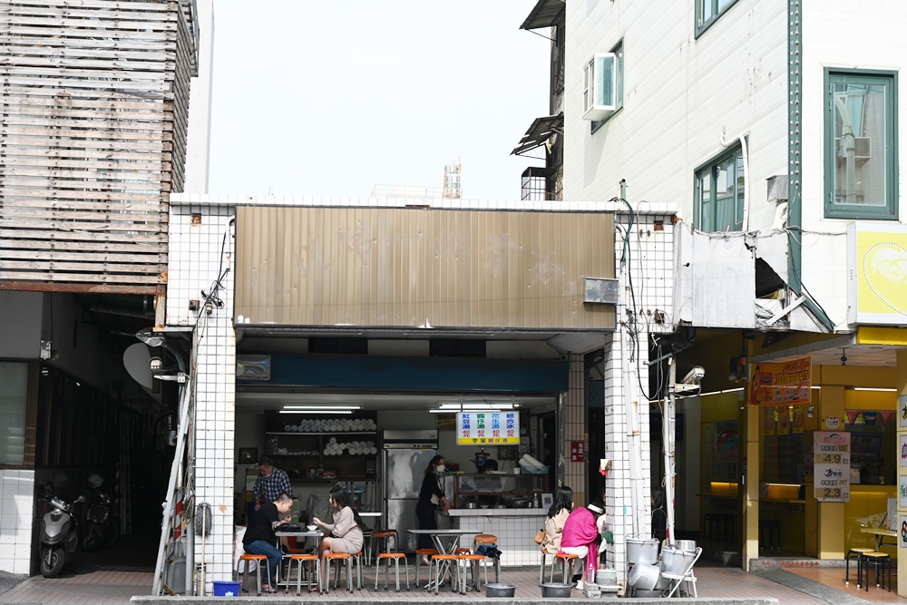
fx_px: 1436
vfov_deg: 23.8
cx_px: 454
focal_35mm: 57
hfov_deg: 35.0
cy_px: 302
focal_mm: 57
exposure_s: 1/160
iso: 100
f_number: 6.3
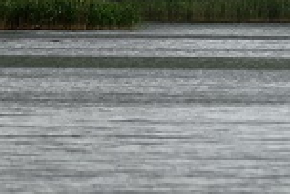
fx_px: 13576
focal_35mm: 1682
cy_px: -287
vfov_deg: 0.8
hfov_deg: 1.2
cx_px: 845
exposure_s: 1/1000
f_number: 5.6
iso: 110
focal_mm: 270
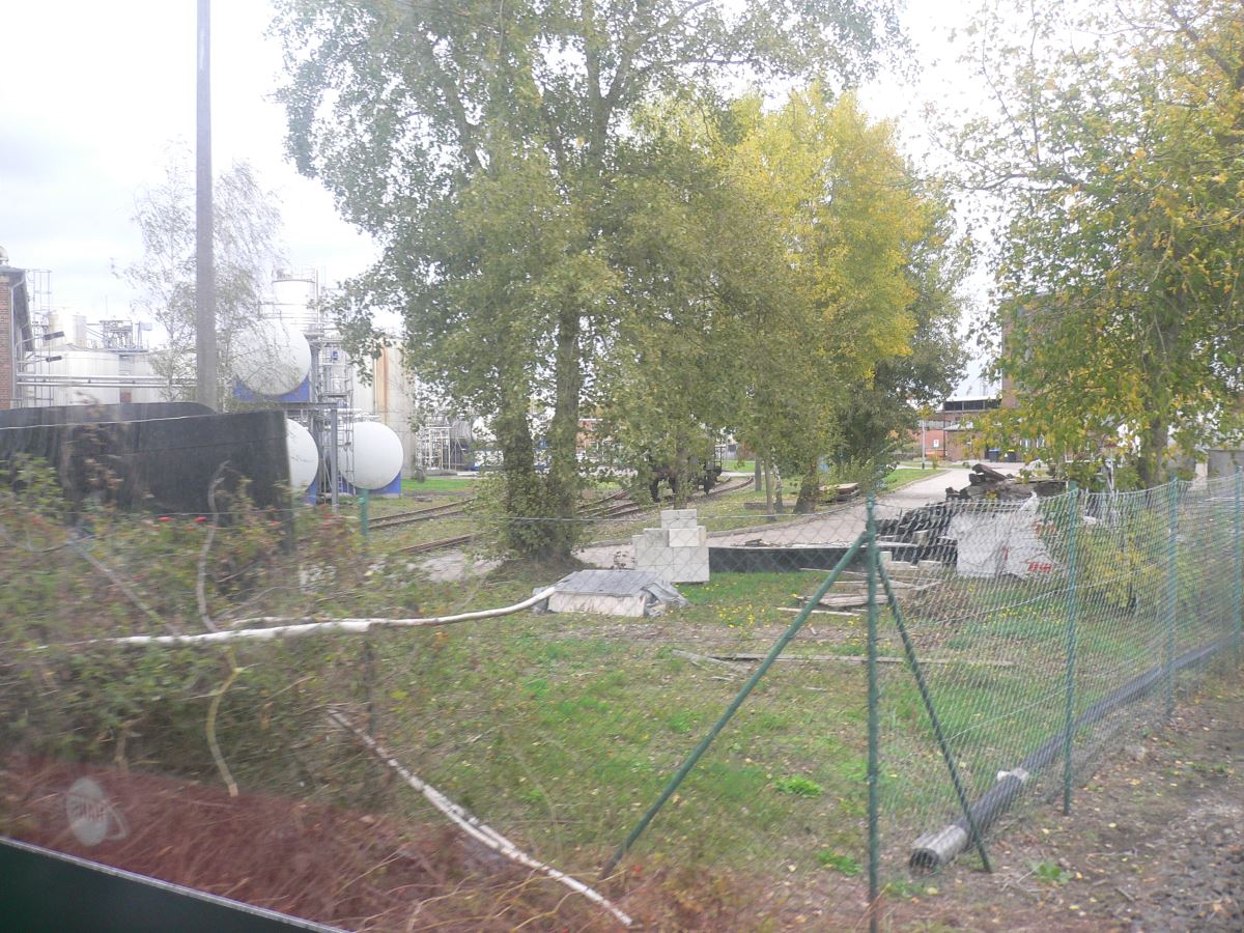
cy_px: 466
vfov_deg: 40.7
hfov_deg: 52.6
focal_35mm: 35
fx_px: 1258
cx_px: 622
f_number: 2.8
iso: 100
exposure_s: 1/125
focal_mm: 5.8
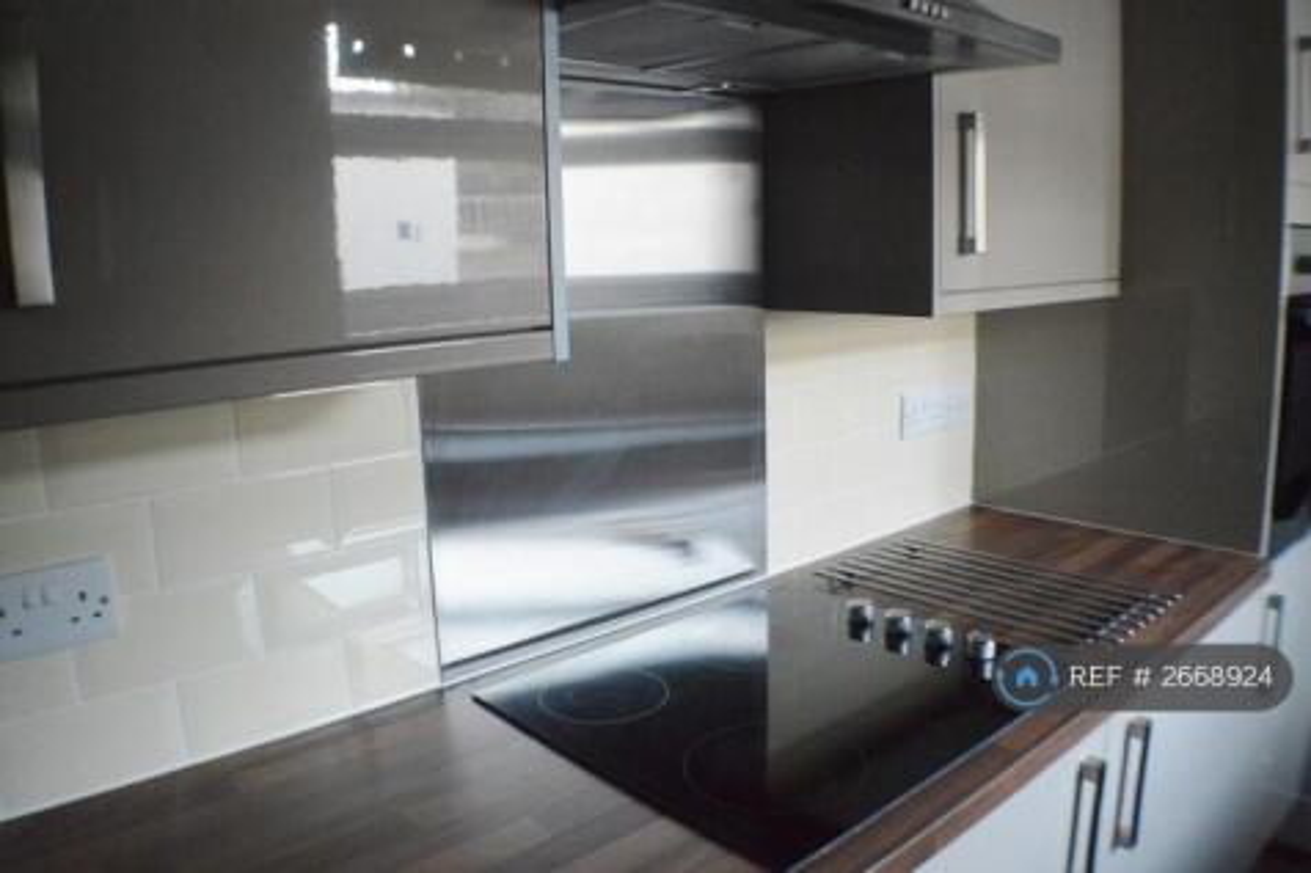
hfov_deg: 53.1
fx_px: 1310
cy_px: 436
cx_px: 656
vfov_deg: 36.8
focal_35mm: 36
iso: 2500
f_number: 4
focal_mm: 24
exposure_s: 1/60
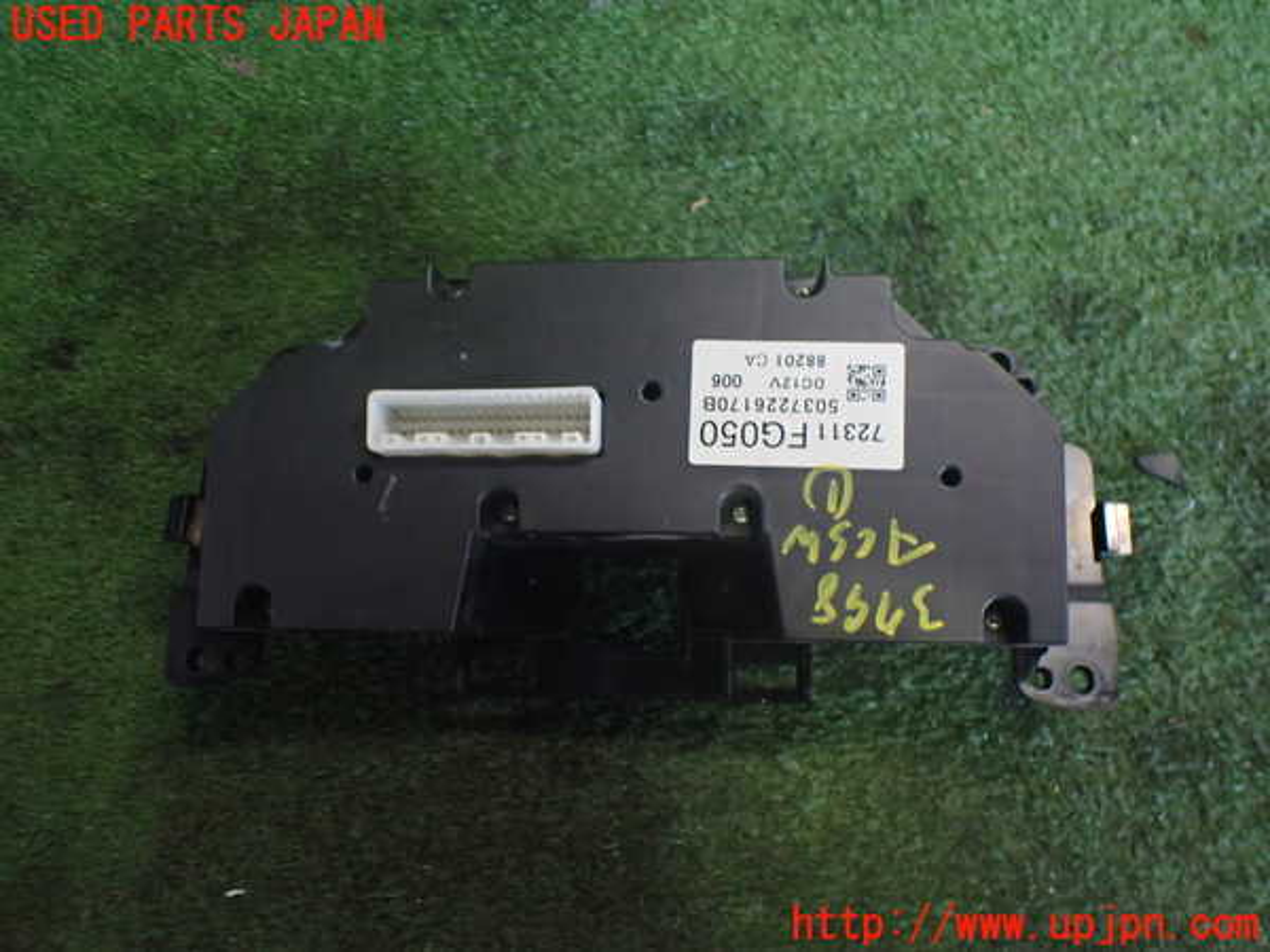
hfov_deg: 60.0
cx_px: 635
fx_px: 1101
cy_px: 476
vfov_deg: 46.8
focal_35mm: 30
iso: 640
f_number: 2.3
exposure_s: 1/125
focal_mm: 5.4
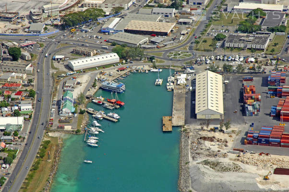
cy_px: 96
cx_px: 144
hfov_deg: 13.7
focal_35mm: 150
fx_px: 1203
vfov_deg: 9.1
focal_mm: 100
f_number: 8.5
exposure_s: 1/1250
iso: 400
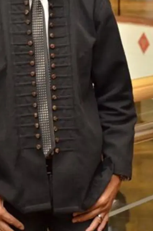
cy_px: 51
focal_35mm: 138
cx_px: 37
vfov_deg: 14.8
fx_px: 884
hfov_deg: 9.9
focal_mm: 50
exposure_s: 1/80
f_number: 4.8
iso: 1600
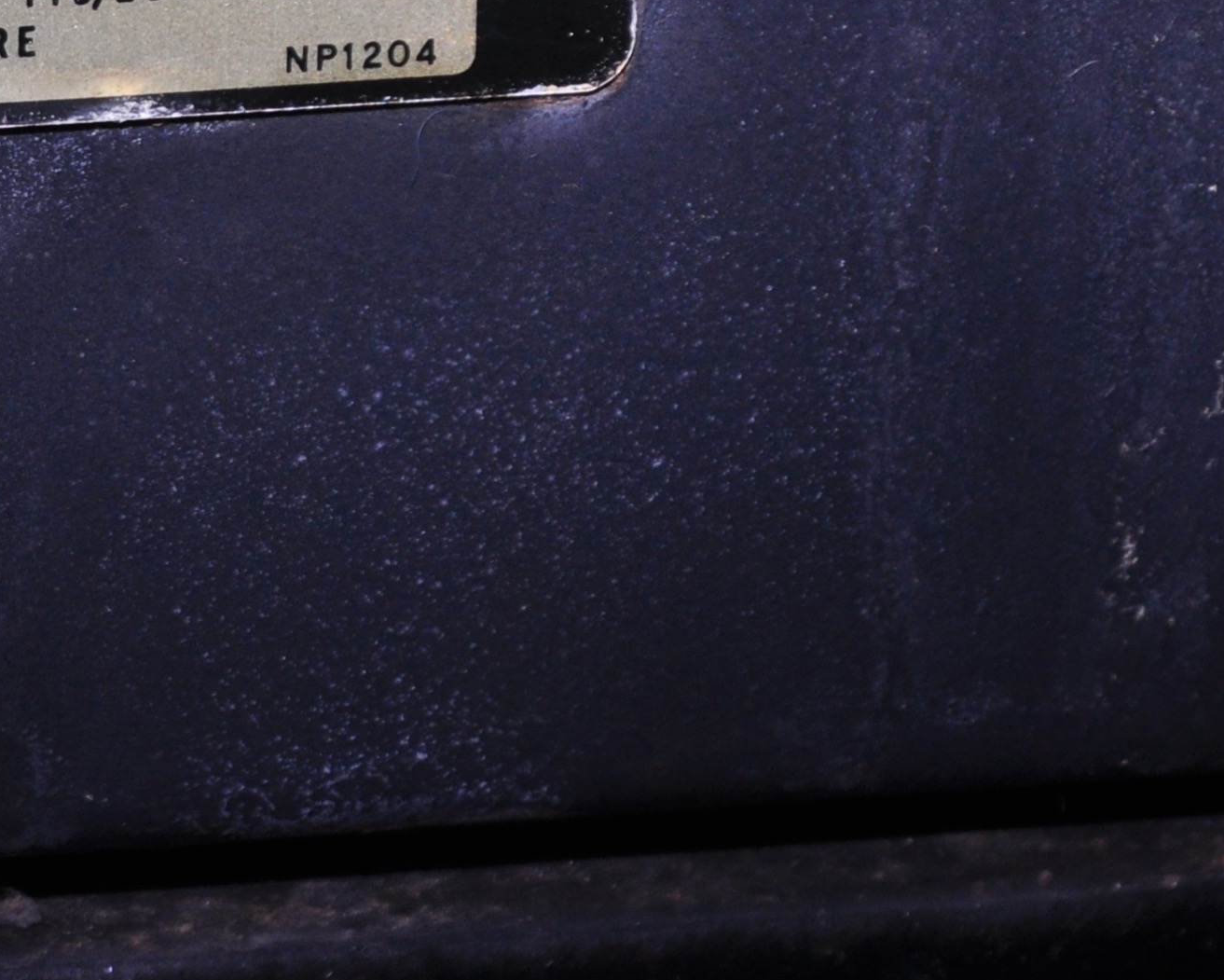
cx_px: -259
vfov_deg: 6.1
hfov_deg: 7.6
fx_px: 9150
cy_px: -50
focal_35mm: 253
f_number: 5.6
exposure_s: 1/125
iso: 250
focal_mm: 55
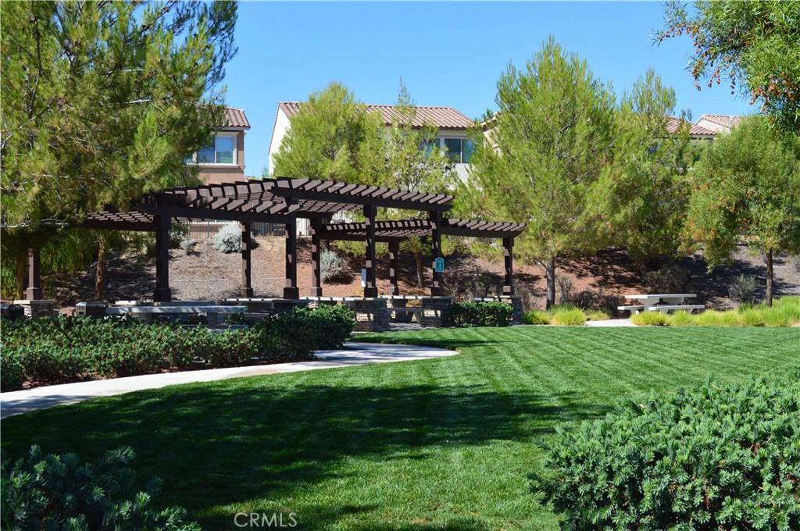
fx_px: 1065
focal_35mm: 48
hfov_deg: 41.2
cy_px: 266
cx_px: 400
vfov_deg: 28.0
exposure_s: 1/400
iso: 400
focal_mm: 32
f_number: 11
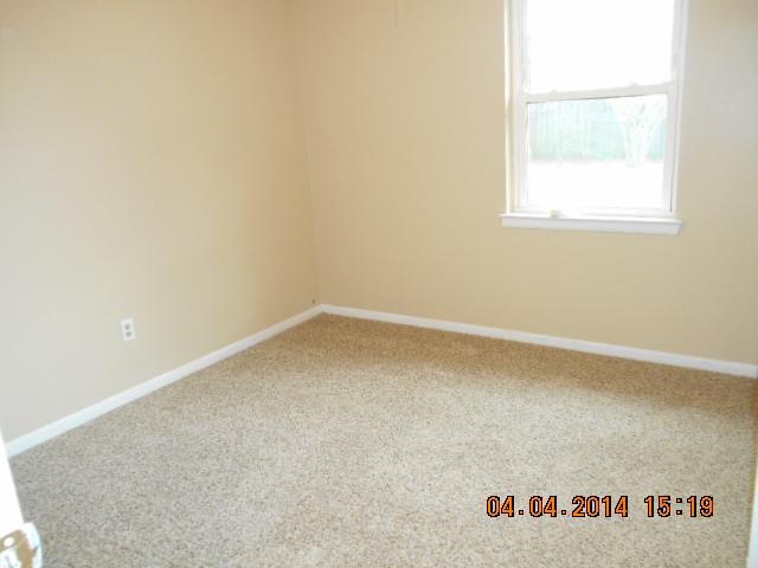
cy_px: 284
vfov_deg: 53.1
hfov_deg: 67.3
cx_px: 379
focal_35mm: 26
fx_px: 569
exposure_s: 1/20
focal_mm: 4.7
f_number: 3.4
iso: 400
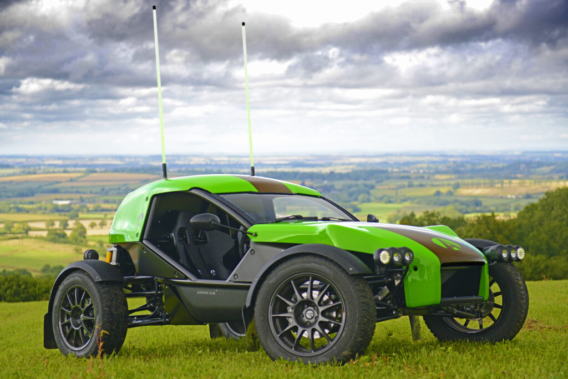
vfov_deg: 20.6
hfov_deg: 30.5
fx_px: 1041
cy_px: 190
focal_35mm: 66
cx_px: 284
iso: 1000
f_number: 2.8
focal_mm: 66
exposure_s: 1/2000
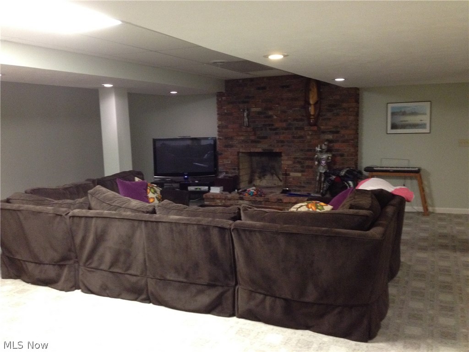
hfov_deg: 52.6
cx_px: 234
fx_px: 474
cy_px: 176
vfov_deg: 40.7
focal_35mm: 35
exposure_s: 1/17
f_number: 2.4
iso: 400
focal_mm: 4.28
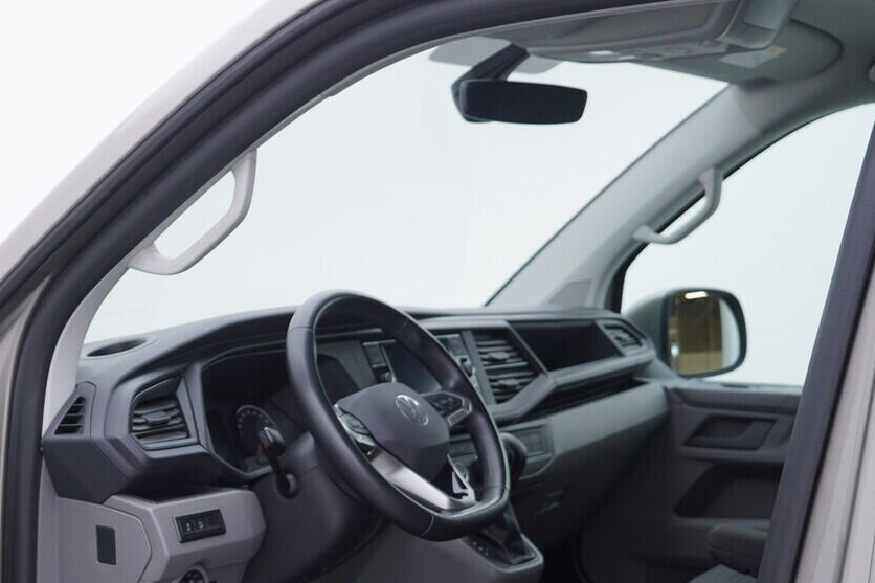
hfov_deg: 31.5
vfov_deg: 21.6
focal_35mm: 62
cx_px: 169
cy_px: 481
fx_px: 1507
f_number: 3.5
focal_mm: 24
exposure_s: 1/60
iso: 125
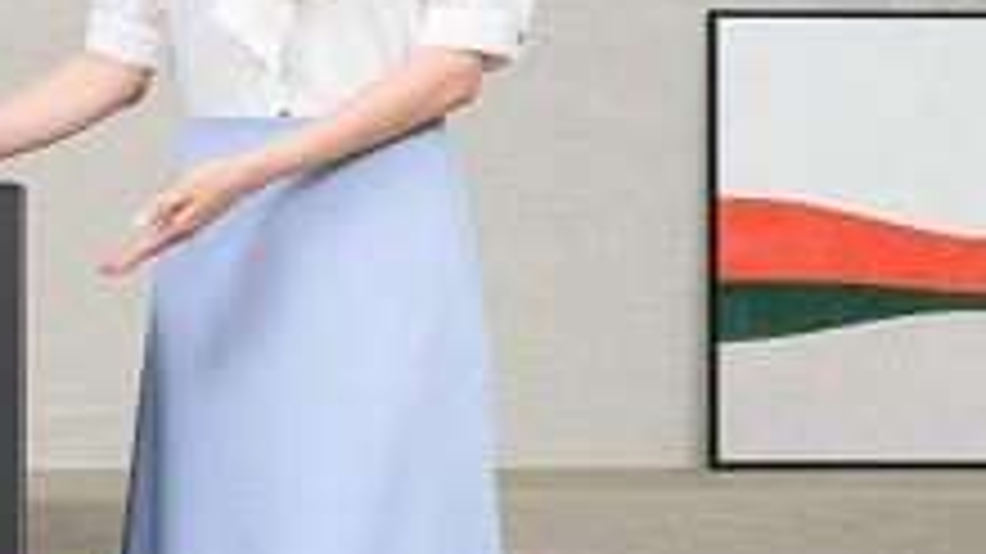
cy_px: 302
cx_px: -536
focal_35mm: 305
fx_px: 7971
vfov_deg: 4.0
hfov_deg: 7.0
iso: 1600
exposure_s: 1/125
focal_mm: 91
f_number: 8
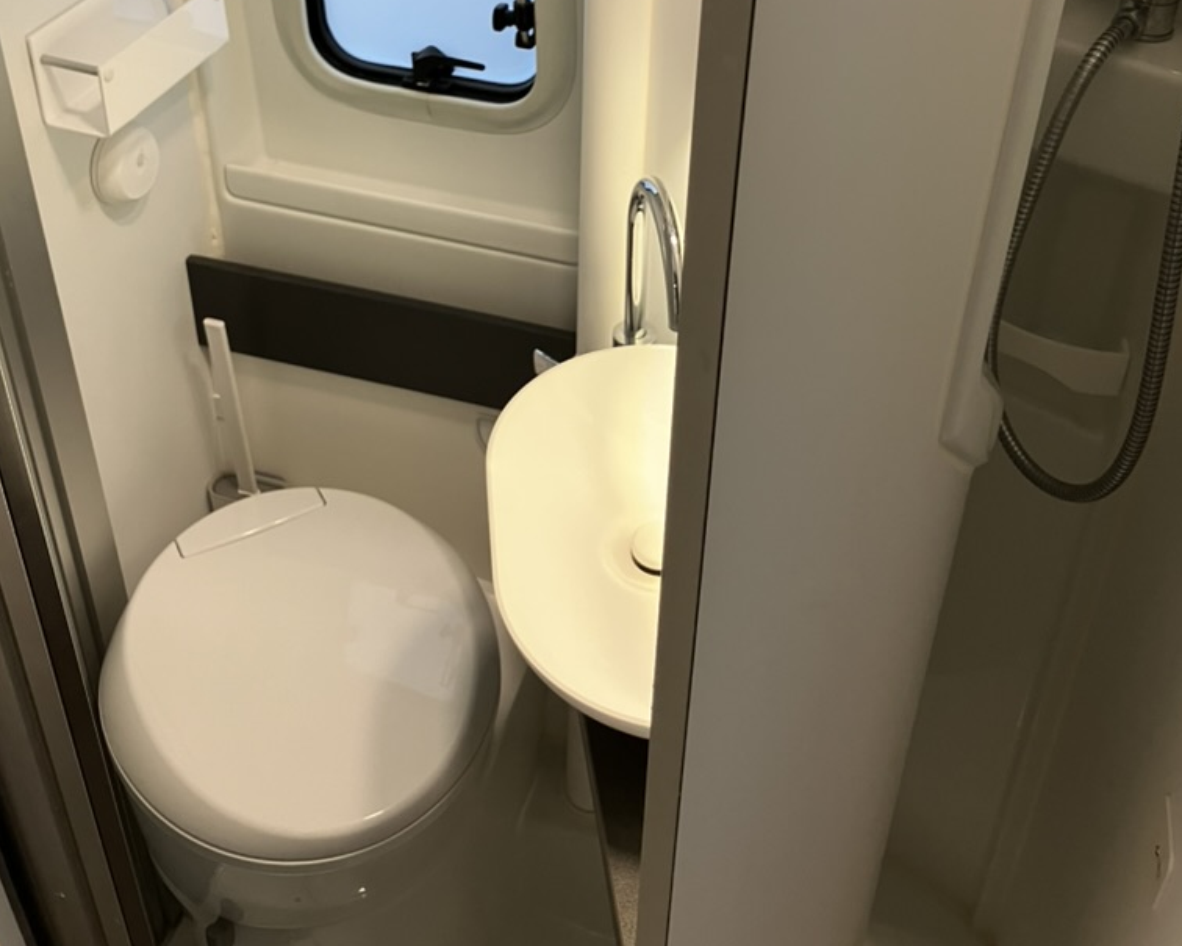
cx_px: 588
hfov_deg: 49.1
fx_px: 1295
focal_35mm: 37
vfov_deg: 38.2
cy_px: 152
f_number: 1.8
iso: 125
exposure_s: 1/60
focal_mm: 3.99
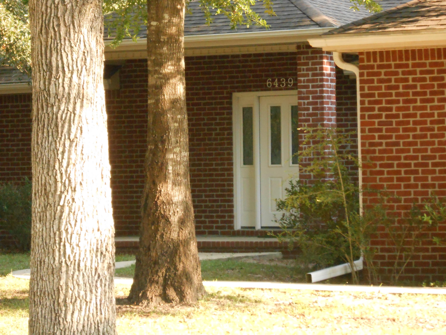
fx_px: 2010
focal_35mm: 156
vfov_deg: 9.5
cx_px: 223
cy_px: 168
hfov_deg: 12.7
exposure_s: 1/160
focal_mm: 27.6
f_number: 6.5
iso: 800
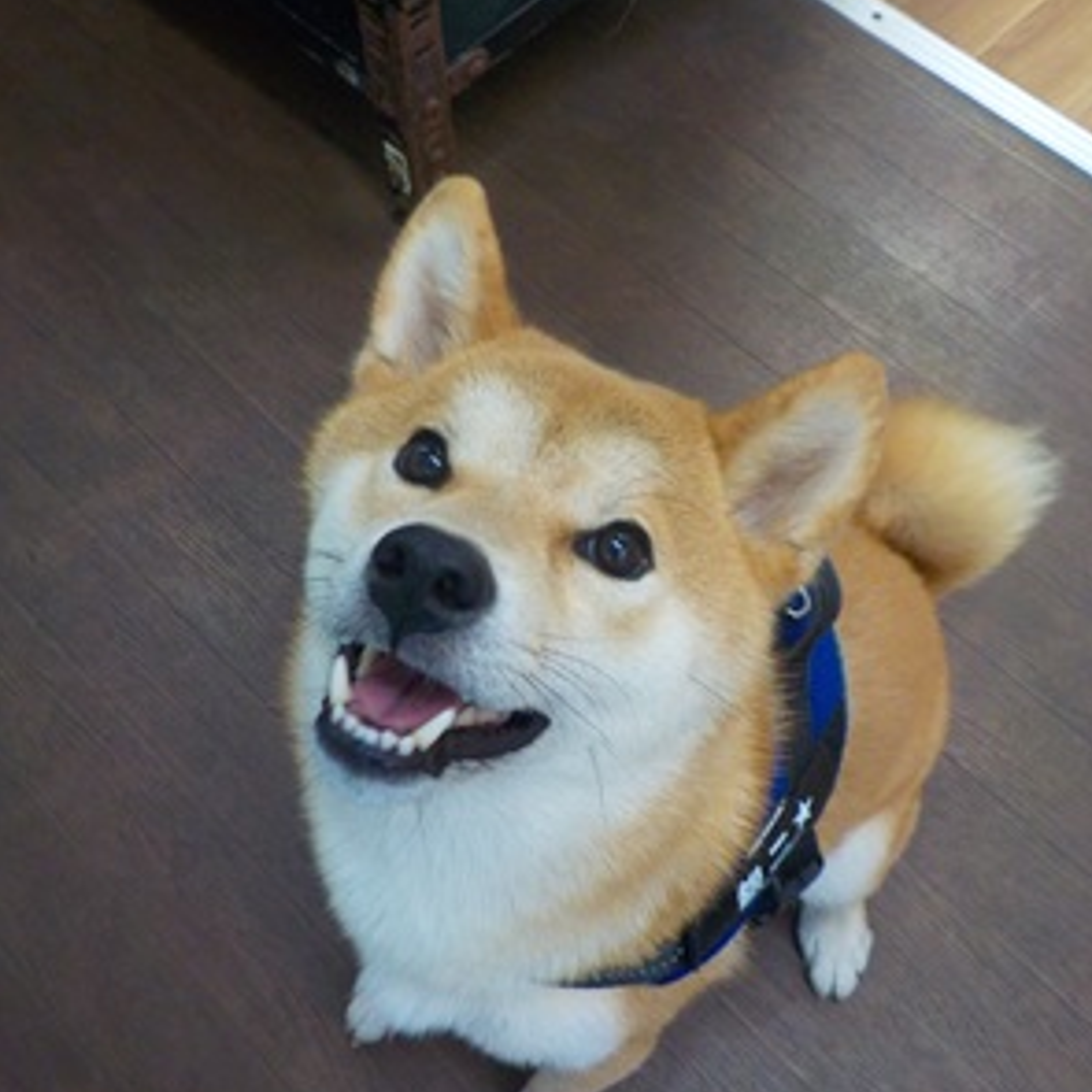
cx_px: 552
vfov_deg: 46.0
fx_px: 1285
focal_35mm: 36
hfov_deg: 46.0
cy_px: 607
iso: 250
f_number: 3.3
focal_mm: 4.1
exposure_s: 1/30
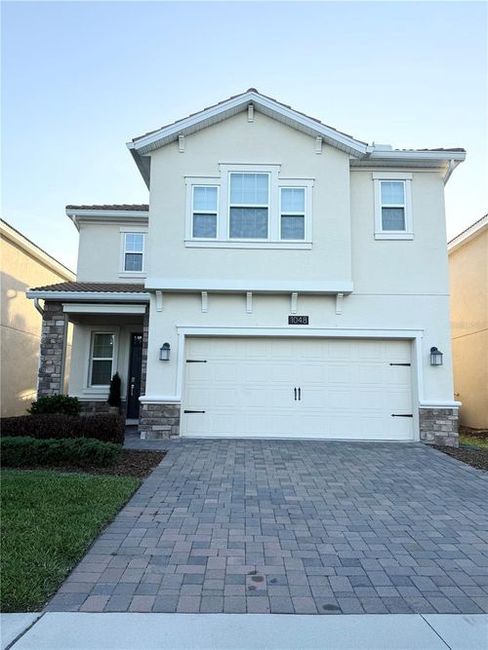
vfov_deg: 71.6
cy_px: 325
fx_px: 451
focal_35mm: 24
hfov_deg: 56.8
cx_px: 244
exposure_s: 1/1230
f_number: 1.78
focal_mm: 6.76
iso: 80
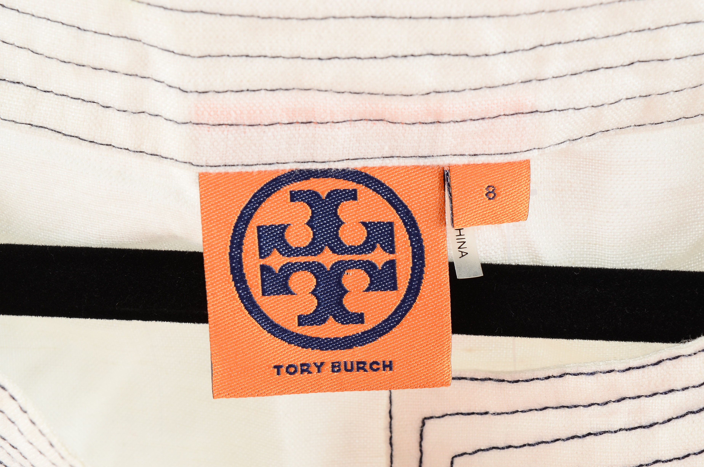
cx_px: 352
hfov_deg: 24.7
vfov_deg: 16.5
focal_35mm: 82
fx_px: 1610
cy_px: 234
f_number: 13
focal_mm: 55
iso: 320
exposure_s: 1/60
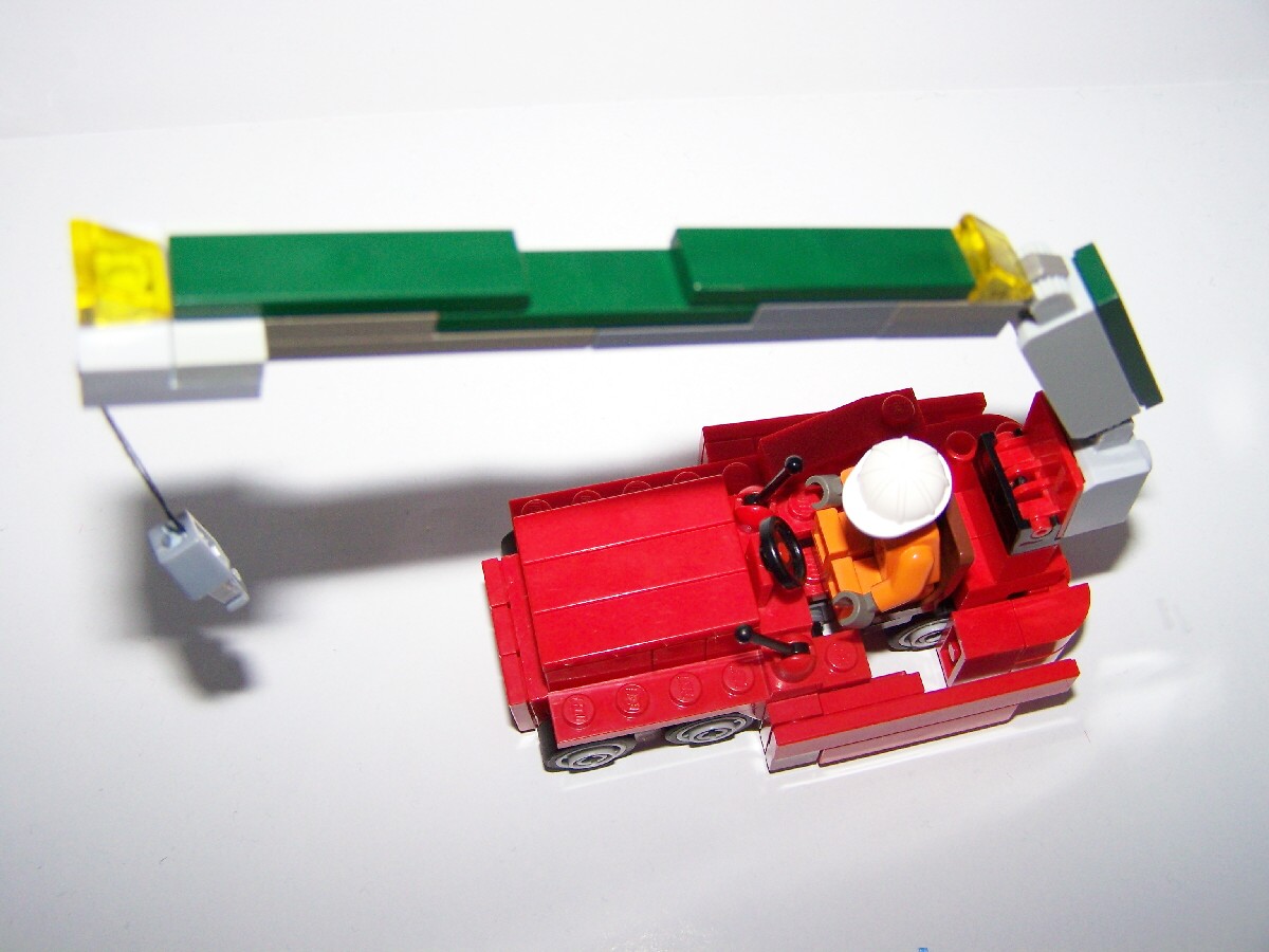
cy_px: 476
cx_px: 634
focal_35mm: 38
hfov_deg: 49.0
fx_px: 1393
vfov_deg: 37.7
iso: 80
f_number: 2.8
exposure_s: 1/60
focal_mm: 6.3
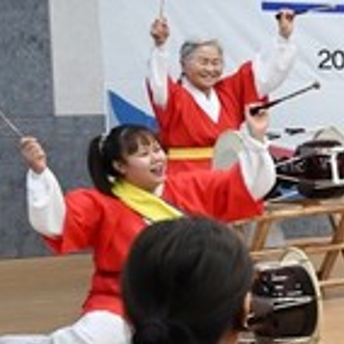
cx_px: 939
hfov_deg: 11.4
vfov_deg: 15.5
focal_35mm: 112
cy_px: 202
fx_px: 1259
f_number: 5
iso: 2500
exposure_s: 1/250
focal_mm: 24
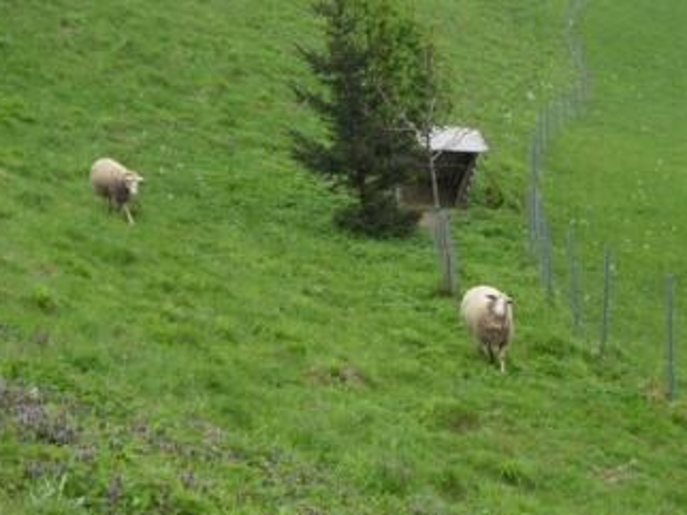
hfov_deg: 26.2
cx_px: 547
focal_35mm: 73
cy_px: 299
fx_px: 1448
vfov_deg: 20.1
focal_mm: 6.5
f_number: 3.6
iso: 100
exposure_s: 1/125
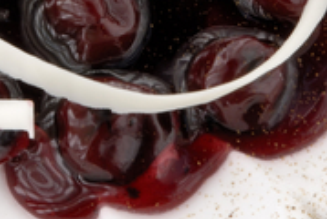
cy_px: -126
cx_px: -5
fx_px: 3203
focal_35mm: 352
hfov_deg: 5.8
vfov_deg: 3.9
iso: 100
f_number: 25
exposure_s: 1/3
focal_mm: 70
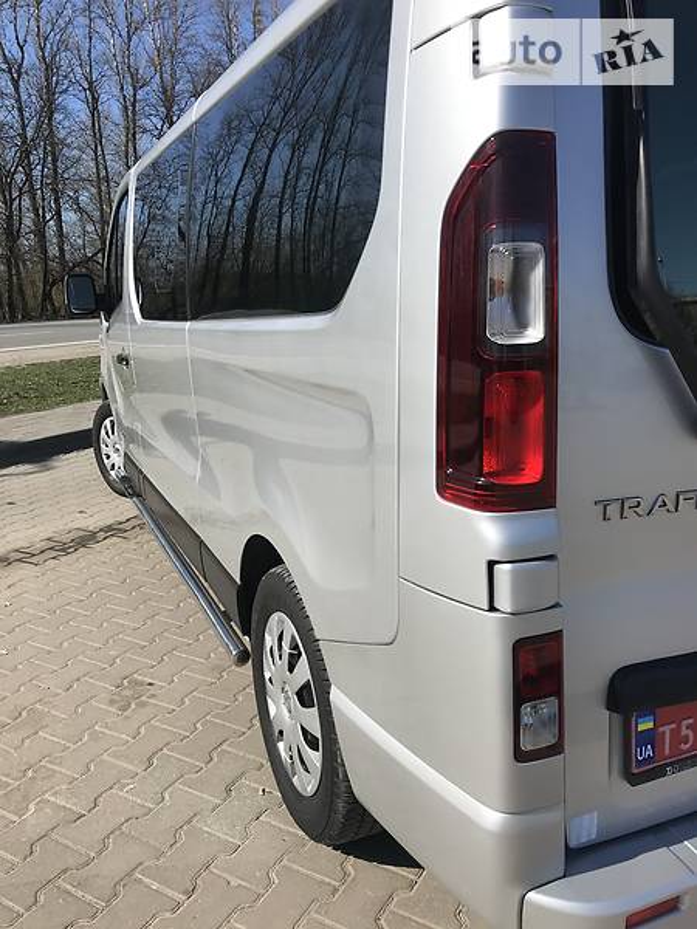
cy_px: 464
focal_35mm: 28
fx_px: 752
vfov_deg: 63.4
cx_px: 348
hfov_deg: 49.7
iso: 20
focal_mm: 4
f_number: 1.8
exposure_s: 1/2398
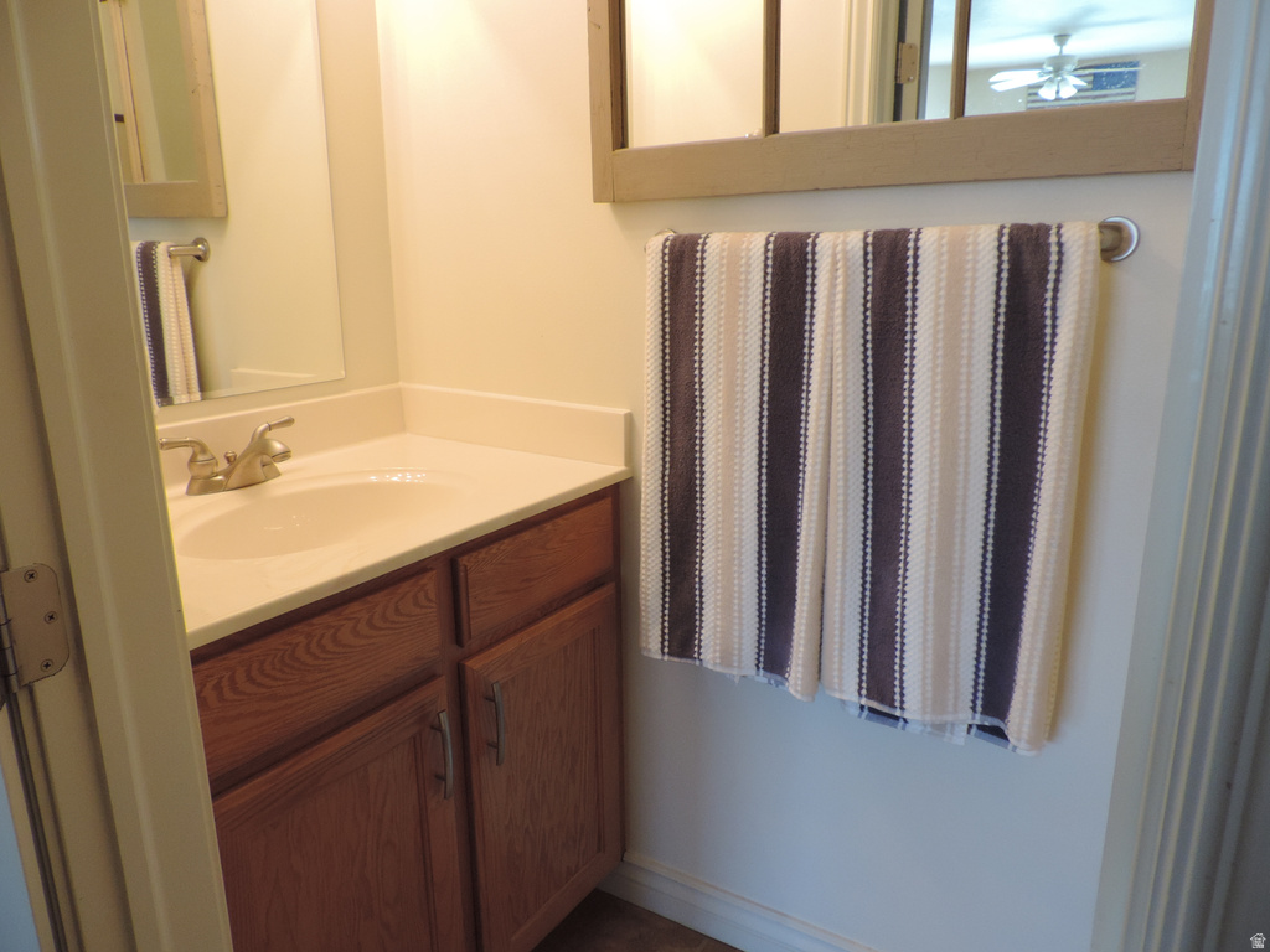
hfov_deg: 71.6
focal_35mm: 24
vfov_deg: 56.8
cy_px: 476
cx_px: 635
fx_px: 881
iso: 360
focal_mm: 4.3
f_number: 3
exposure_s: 1/60
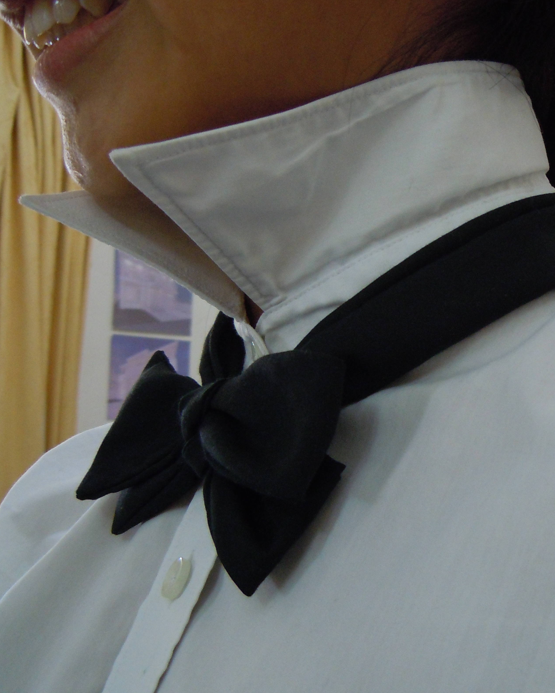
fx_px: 821
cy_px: 344
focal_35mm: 40
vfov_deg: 45.8
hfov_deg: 36.4
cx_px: 420
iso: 400
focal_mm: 5.4
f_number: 3.5
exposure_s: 1/30
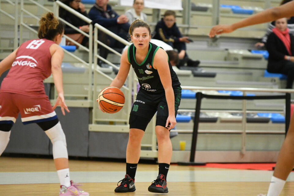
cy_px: 98
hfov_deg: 7.9
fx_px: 2139
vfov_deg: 5.2
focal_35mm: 262
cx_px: 147
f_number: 2.8
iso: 6400
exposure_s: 1/640
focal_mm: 175
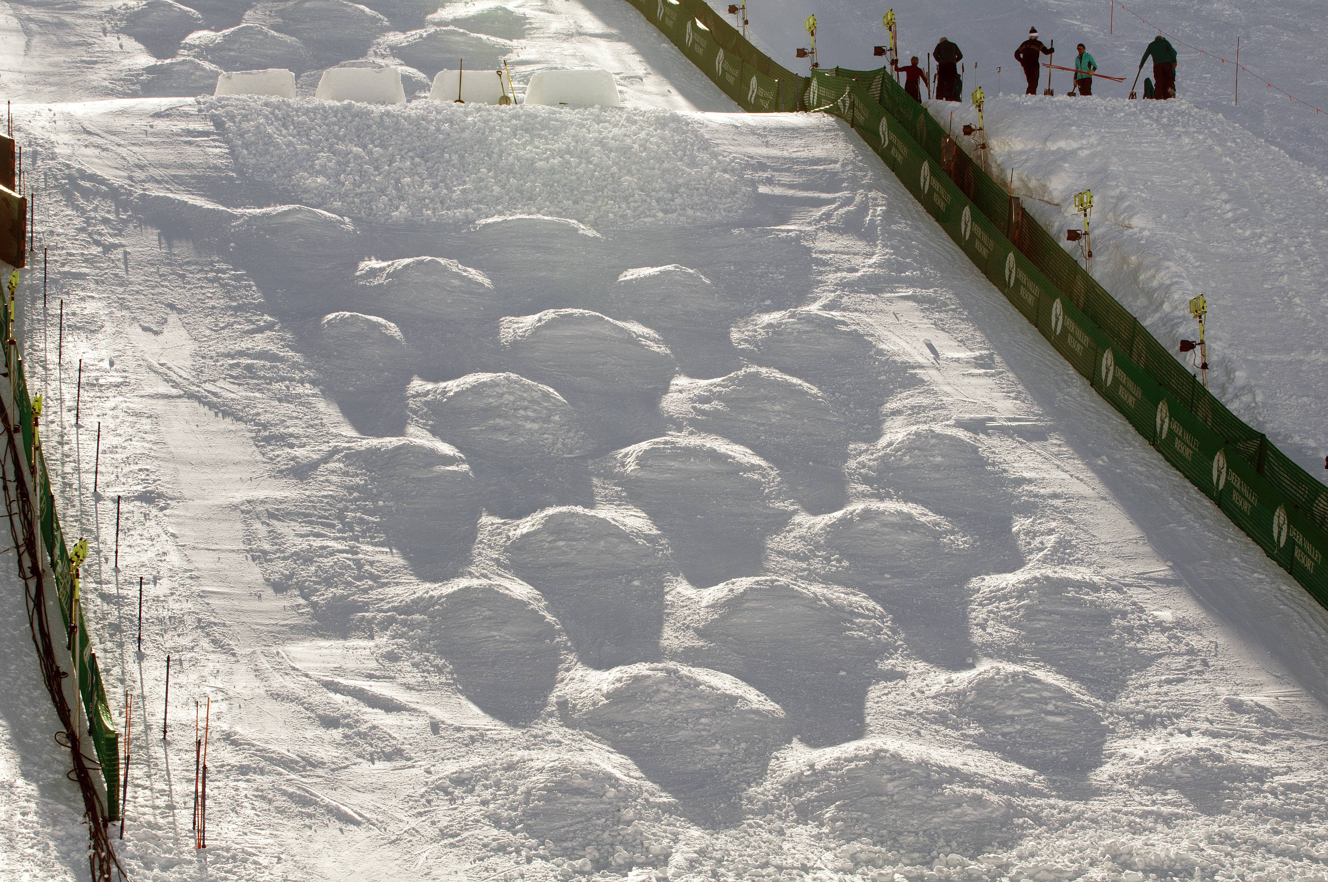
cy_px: 441
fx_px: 4421
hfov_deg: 17.1
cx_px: 664
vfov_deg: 11.4
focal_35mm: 120
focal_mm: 80
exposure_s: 1/500
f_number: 11
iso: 200
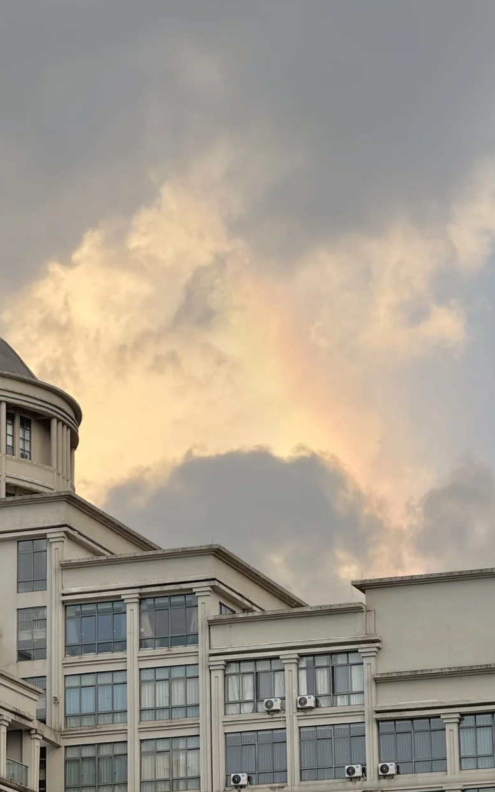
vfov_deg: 14.2
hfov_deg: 8.9
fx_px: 3172
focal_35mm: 147
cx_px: 176
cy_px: 379
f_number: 2.8
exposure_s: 1/258
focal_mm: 15.66
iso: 50
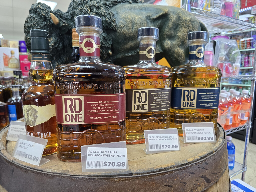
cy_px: 96
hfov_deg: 73.9
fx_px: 170
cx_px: 128
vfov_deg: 58.9
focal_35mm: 23
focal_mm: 6.3
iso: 200
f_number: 1.7
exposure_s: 1/120
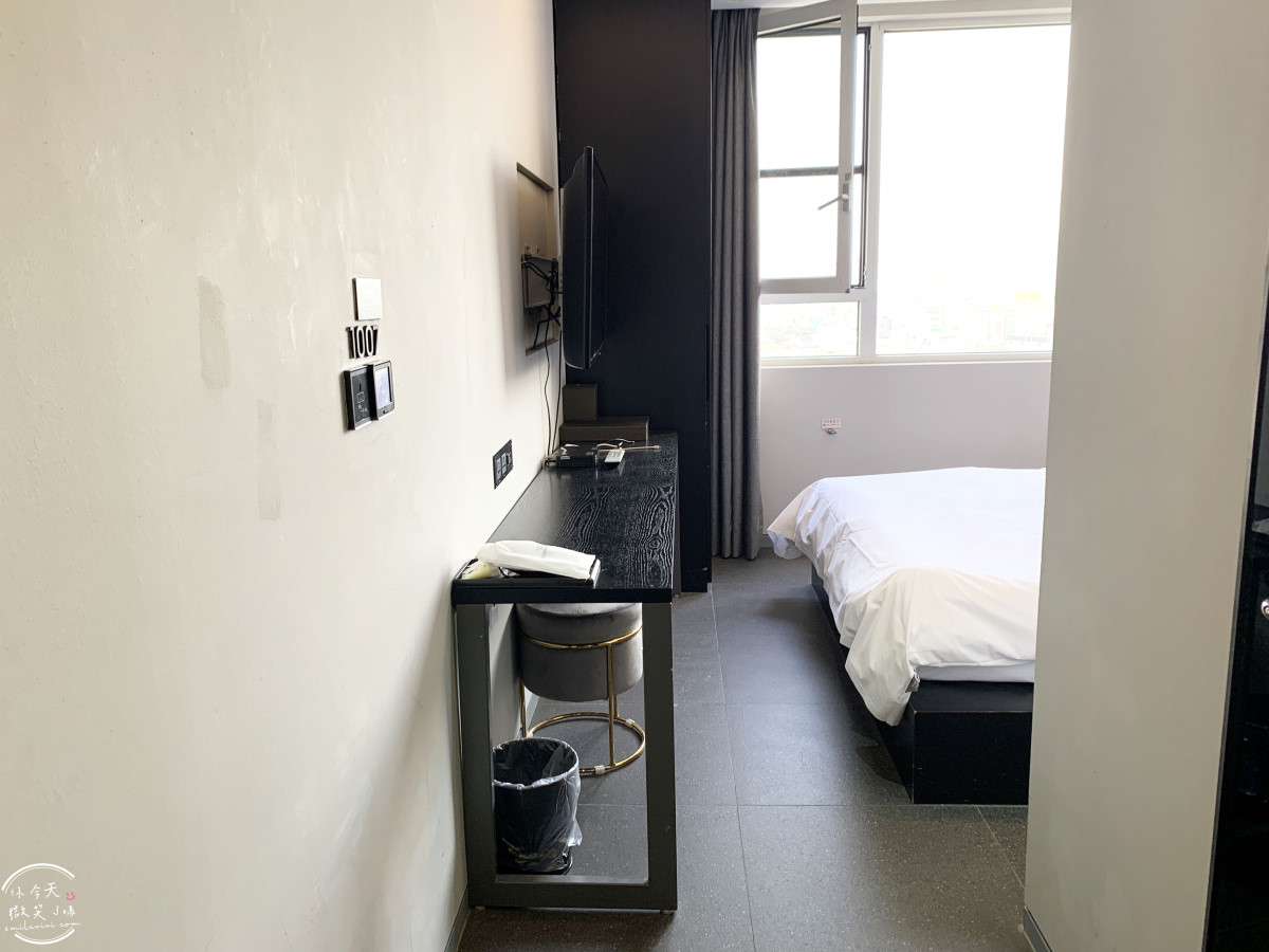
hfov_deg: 67.3
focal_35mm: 26
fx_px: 953
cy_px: 476
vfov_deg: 53.1
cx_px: 634
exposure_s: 1/60
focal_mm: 4.25
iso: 64
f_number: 1.8
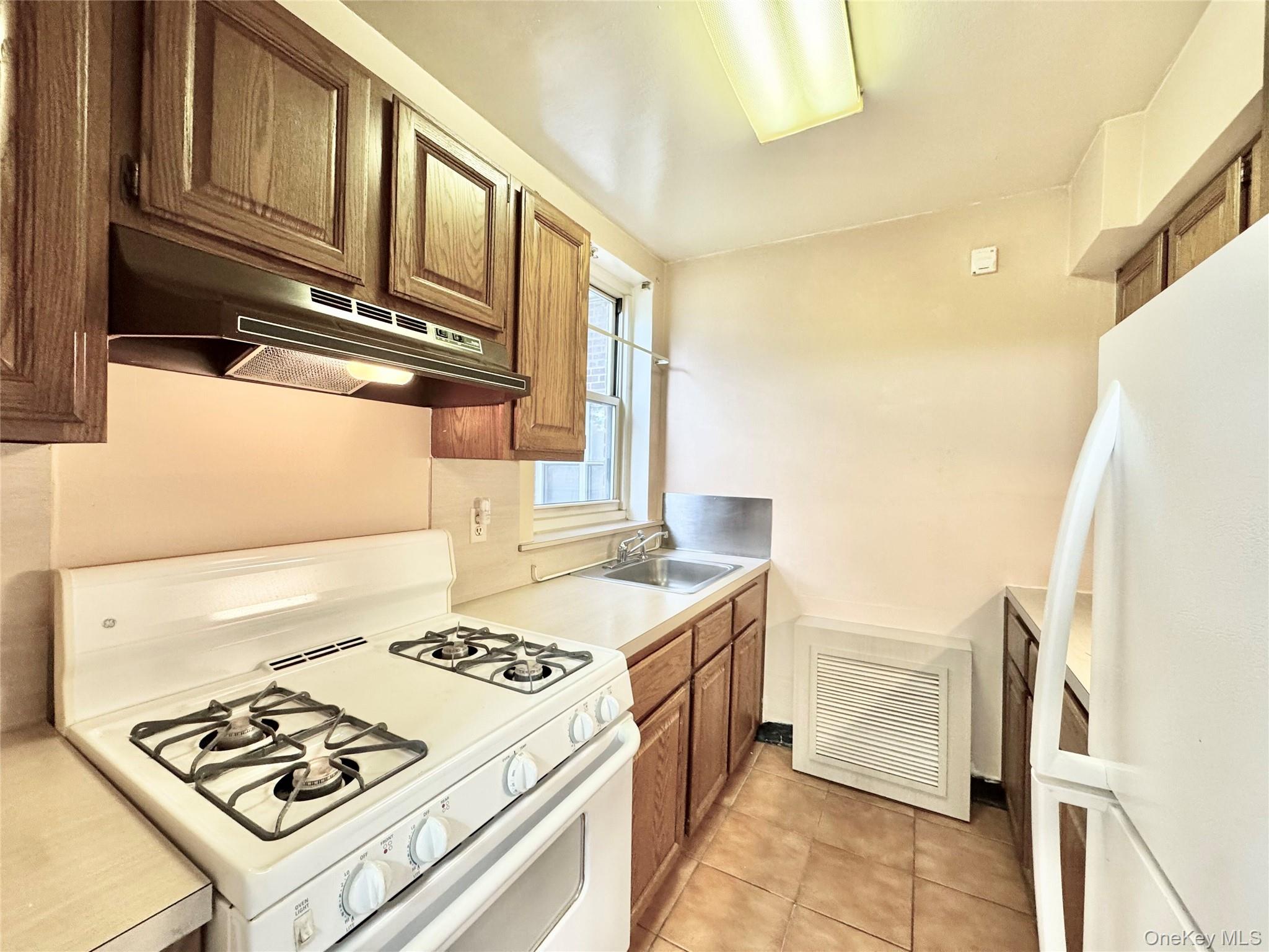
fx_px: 513
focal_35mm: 14
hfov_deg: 102.1
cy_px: 476
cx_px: 634
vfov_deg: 85.7
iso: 250
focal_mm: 2.22
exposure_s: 1/60
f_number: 2.2
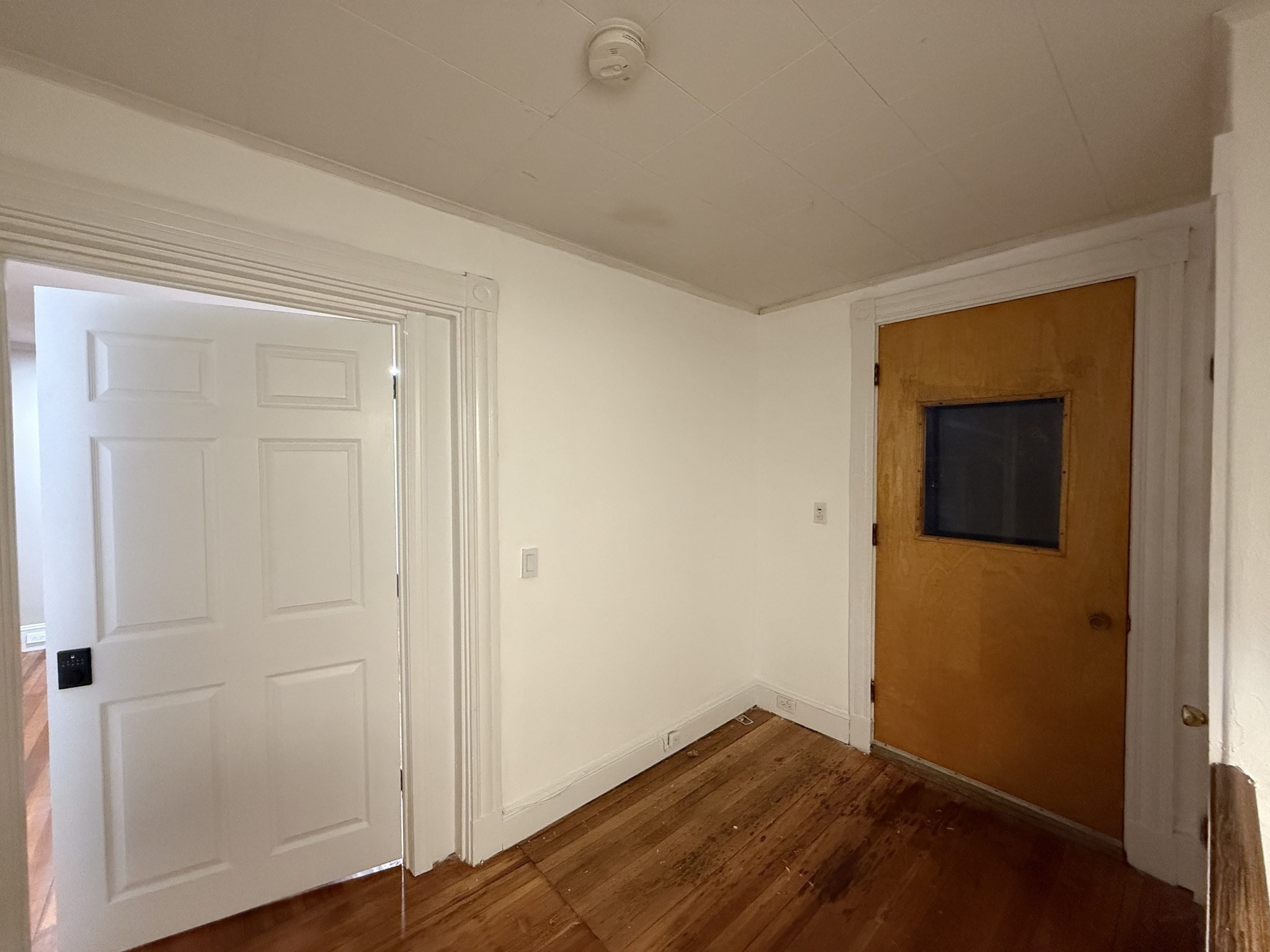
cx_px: 635
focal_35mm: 14
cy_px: 476
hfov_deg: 102.1
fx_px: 514
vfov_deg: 85.7
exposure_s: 1/60
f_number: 2.2
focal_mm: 2.22
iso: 640
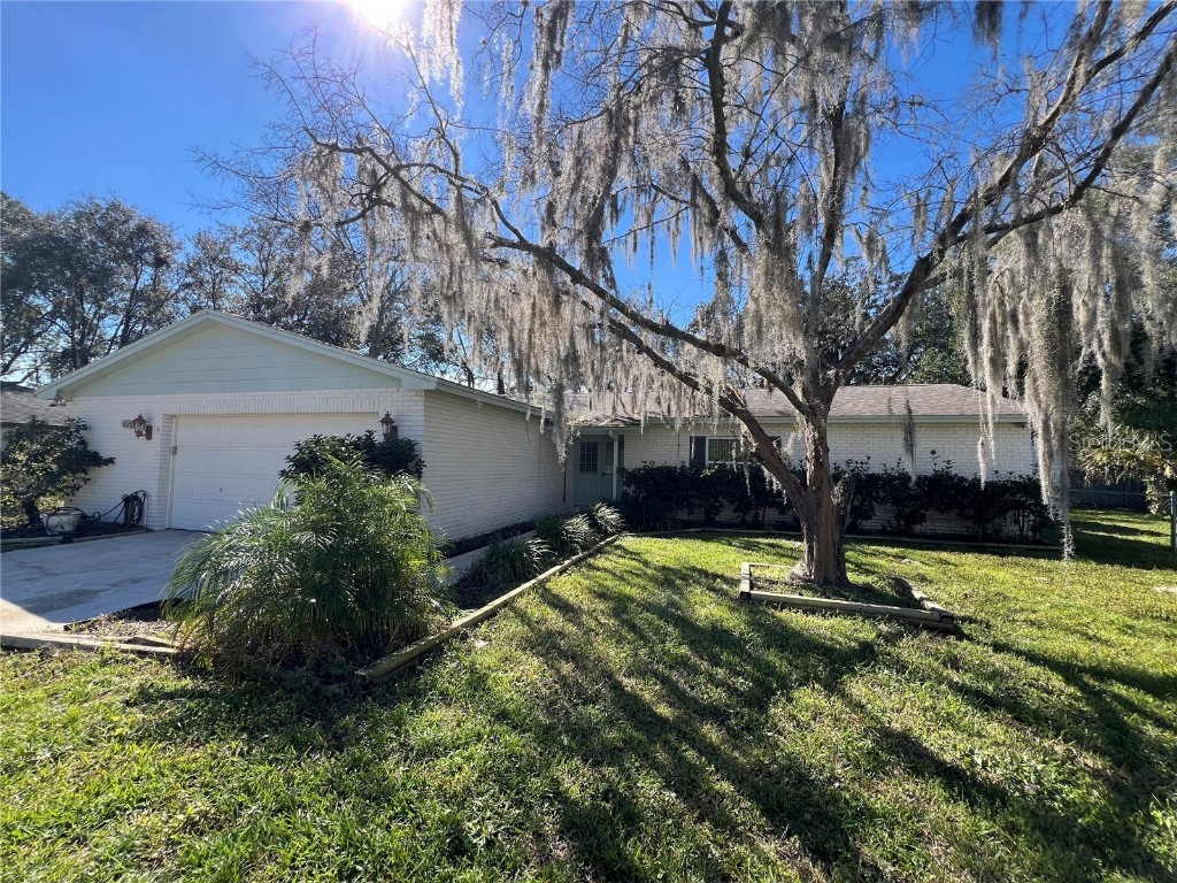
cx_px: 588
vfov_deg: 89.9
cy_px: 442
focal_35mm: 13
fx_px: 442
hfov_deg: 106.2
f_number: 1.8
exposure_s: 1/673
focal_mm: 1.57
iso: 32
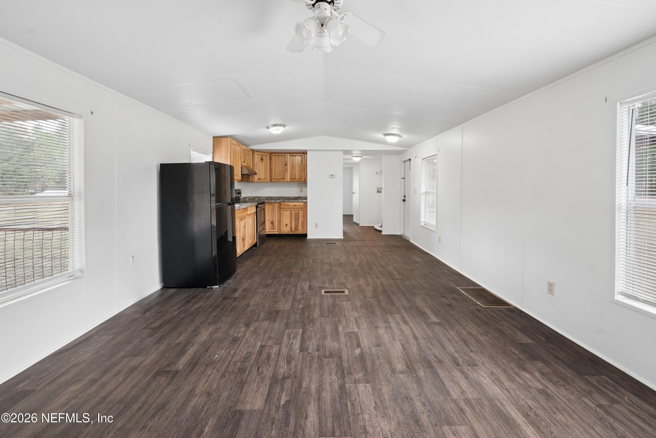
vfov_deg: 81.2
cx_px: 328
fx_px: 255
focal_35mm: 14
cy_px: 219
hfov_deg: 104.2
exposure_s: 1/30
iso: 400
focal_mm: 14
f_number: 8
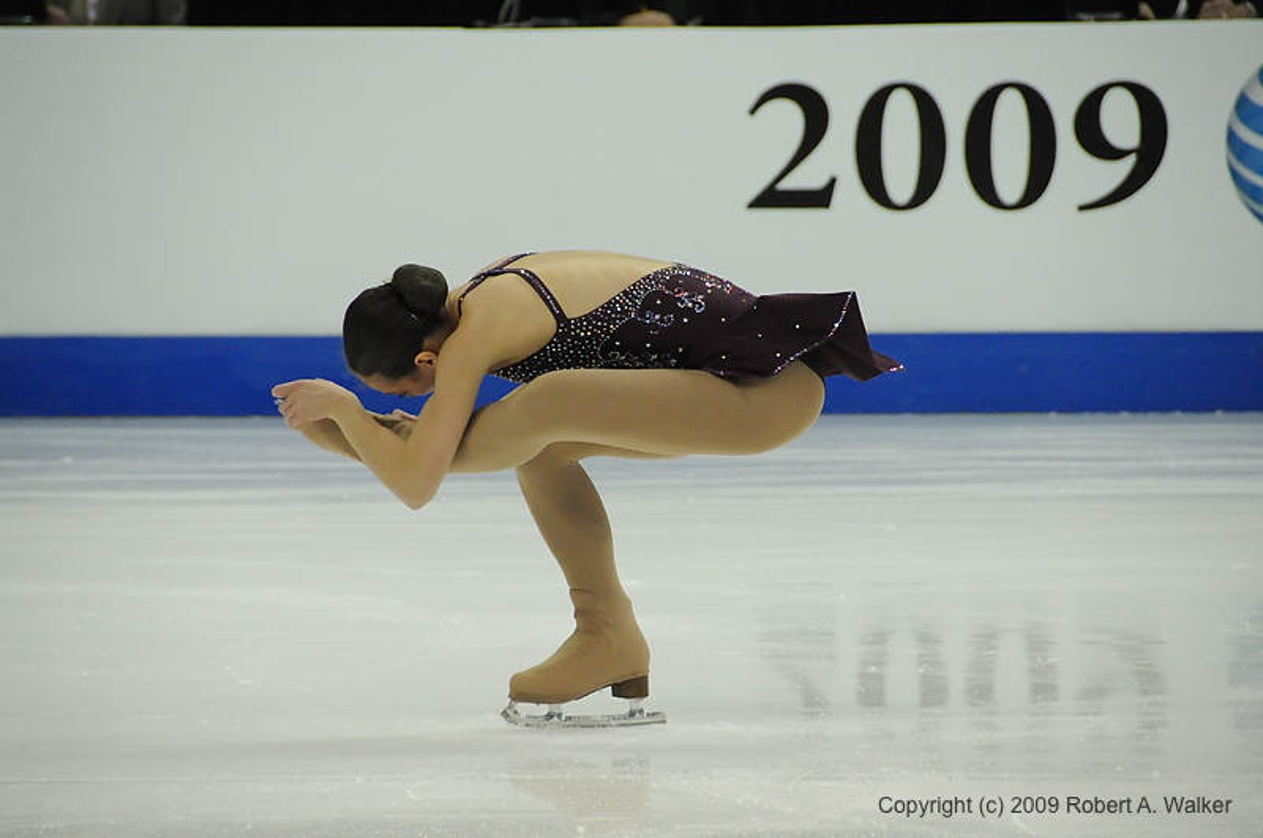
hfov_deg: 6.9
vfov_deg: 4.6
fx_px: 10510
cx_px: 632
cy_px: 419
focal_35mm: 300
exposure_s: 1/1000
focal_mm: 200
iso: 3200
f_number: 5.6
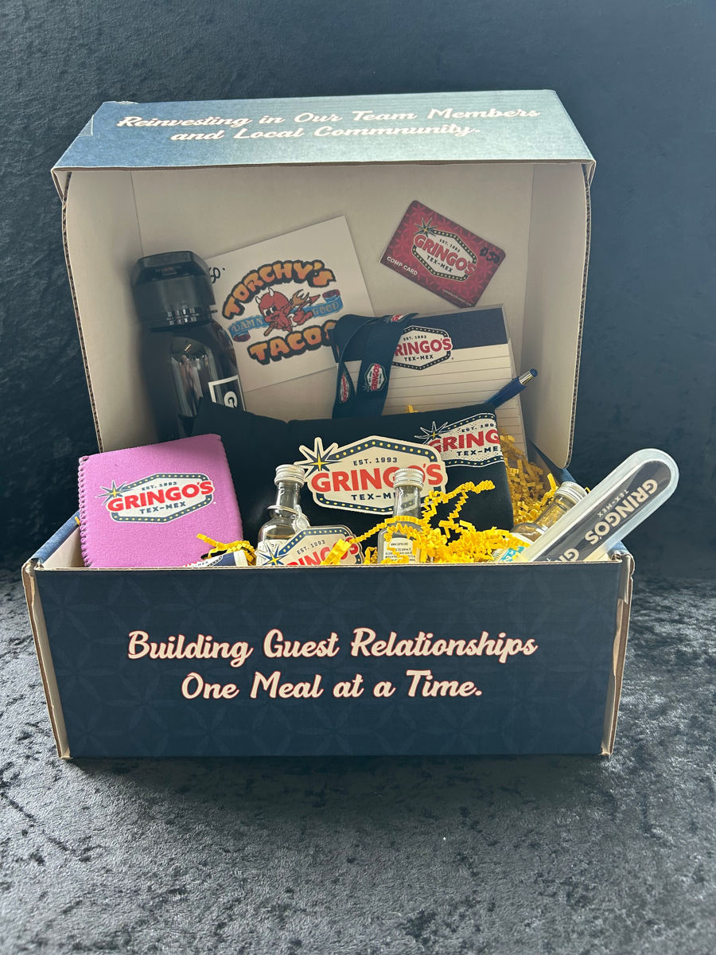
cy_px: 478
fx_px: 717
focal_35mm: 26
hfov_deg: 53.1
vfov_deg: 67.3
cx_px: 358
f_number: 1.5
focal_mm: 5.7
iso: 100
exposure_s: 1/120
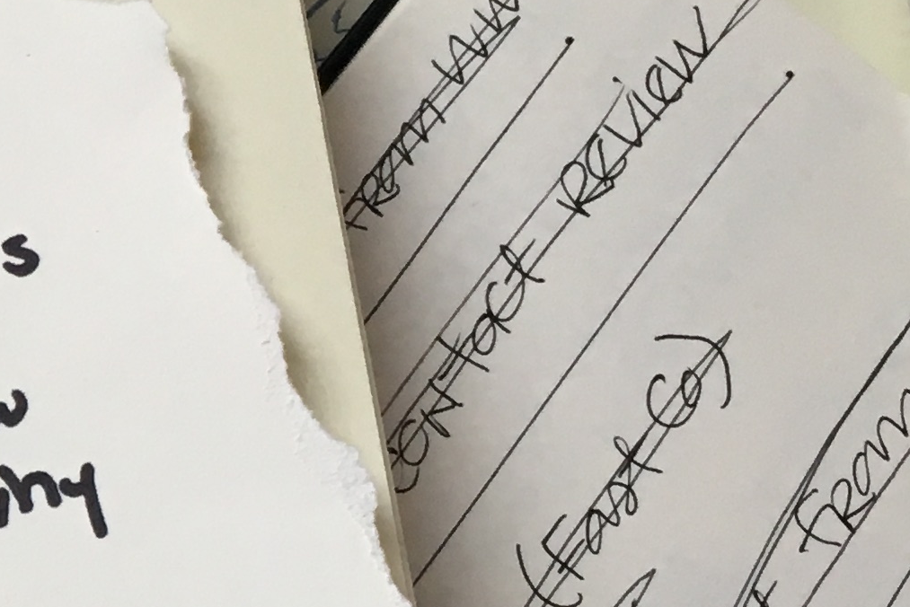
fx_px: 3034
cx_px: -541
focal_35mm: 120
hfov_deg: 15.4
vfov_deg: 11.4
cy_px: 556
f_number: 2.2
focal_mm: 4.15
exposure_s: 1/30
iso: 32
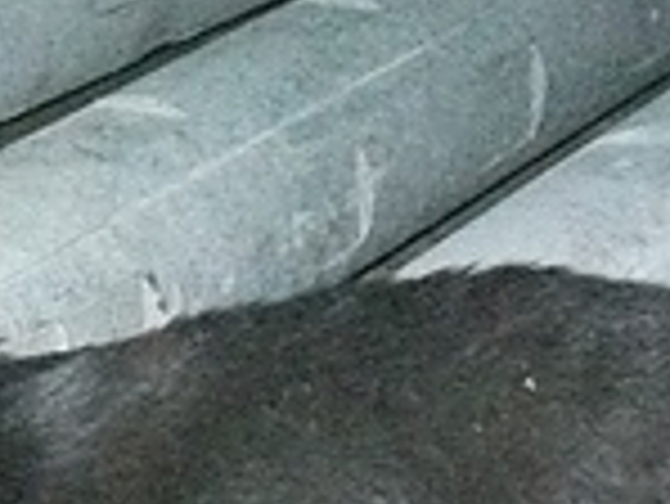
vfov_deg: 10.2
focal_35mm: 137
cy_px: 896
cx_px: -13
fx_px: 2654
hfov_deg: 14.2
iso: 800
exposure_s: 1/60
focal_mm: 6.1
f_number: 2.7
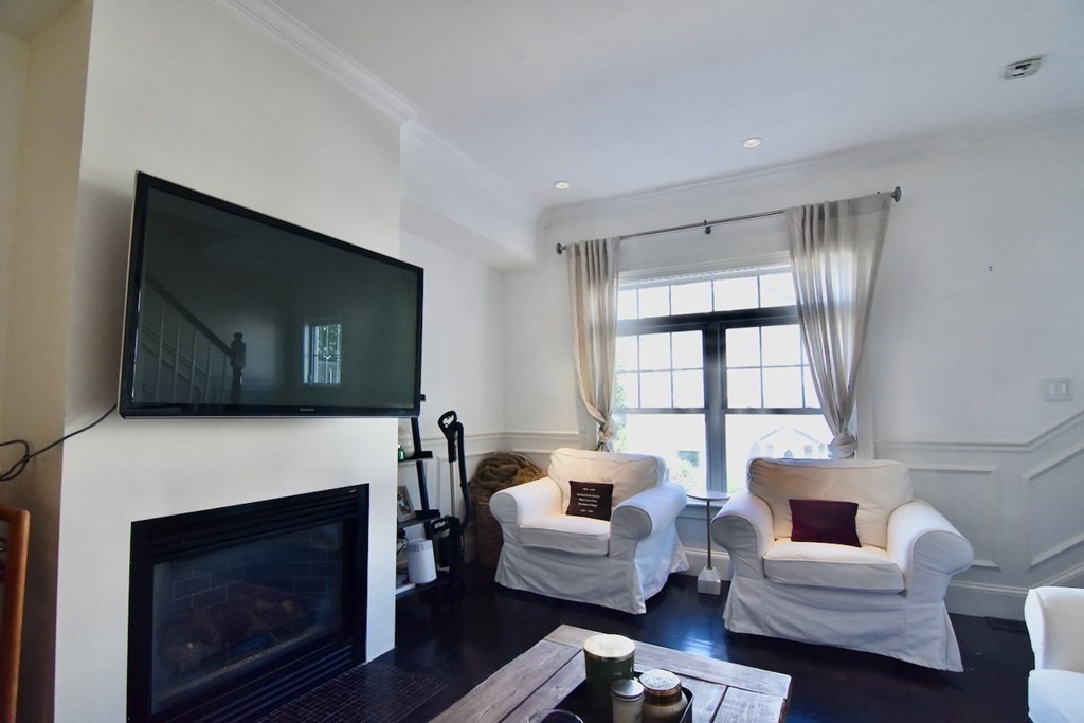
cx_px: 542
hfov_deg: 95.0
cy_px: 362
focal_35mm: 16
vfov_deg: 72.1
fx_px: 497
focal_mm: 11
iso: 800
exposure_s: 1/160
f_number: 6.3
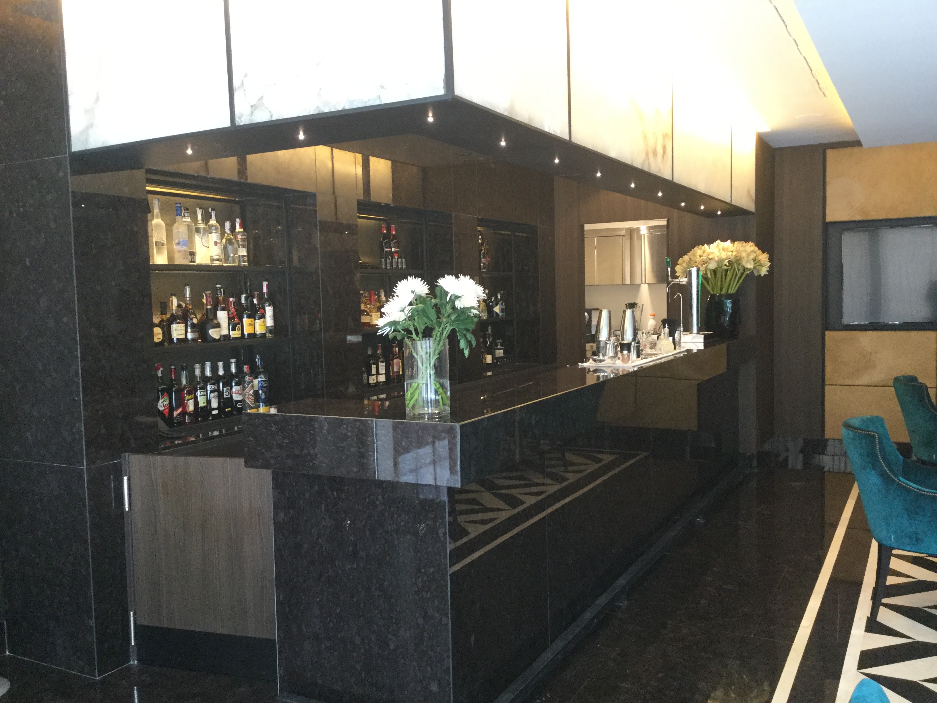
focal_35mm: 31
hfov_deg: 58.4
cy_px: 352
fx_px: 839
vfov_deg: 45.4
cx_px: 468
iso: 125
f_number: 2.4
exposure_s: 1/33
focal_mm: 3.3
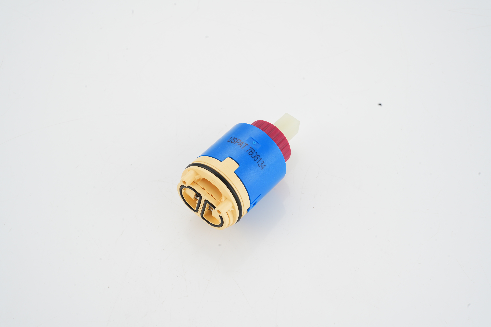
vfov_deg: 19.5
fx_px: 955
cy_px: 164
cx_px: 246
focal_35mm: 70
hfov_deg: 28.8
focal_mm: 70
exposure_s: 1/100
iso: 160
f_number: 18
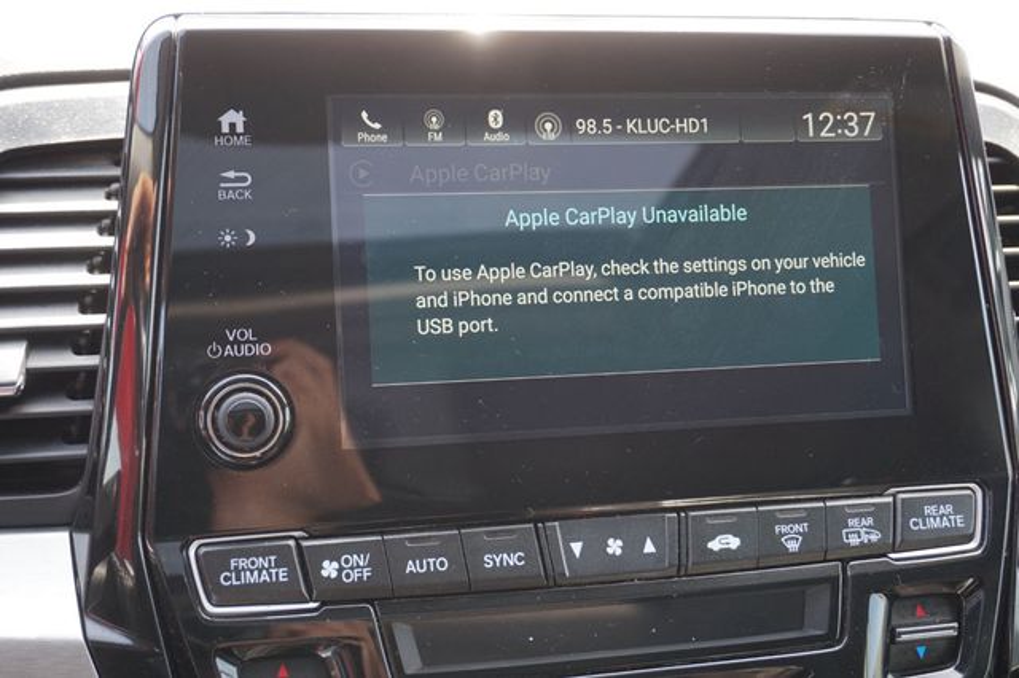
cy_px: 339
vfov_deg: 29.8
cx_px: 510
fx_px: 1273
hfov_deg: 43.6
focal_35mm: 45
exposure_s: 1/60
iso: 250
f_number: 5
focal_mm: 30
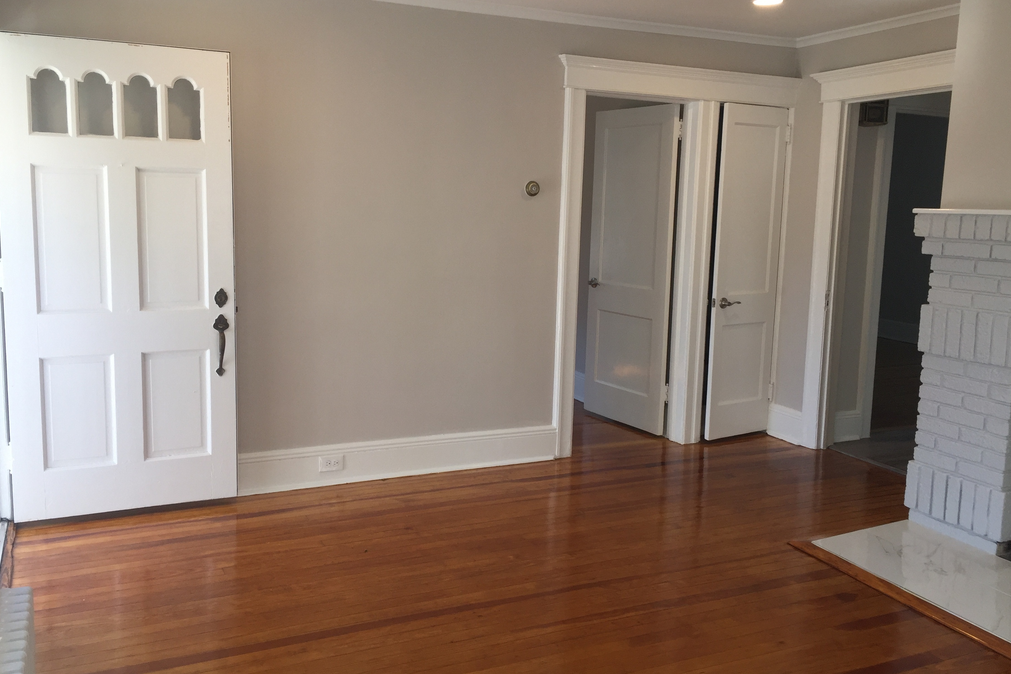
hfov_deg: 60.3
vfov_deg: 42.3
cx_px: 502
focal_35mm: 31
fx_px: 871
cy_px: 320
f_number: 2.2
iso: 50
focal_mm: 4.15
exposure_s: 1/120
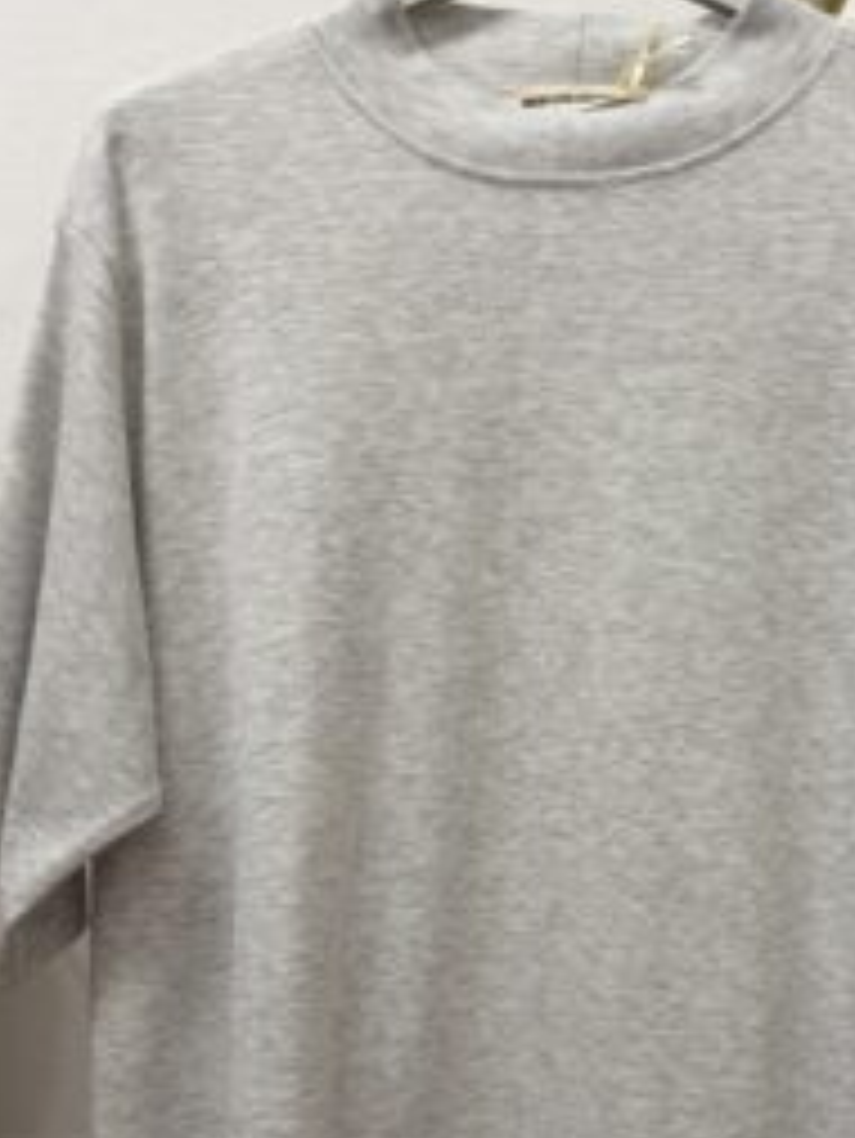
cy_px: 769
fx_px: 1349
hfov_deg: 34.6
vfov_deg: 45.0
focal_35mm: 41
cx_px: 621
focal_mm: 6.76
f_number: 1.78
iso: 200
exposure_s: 1/60
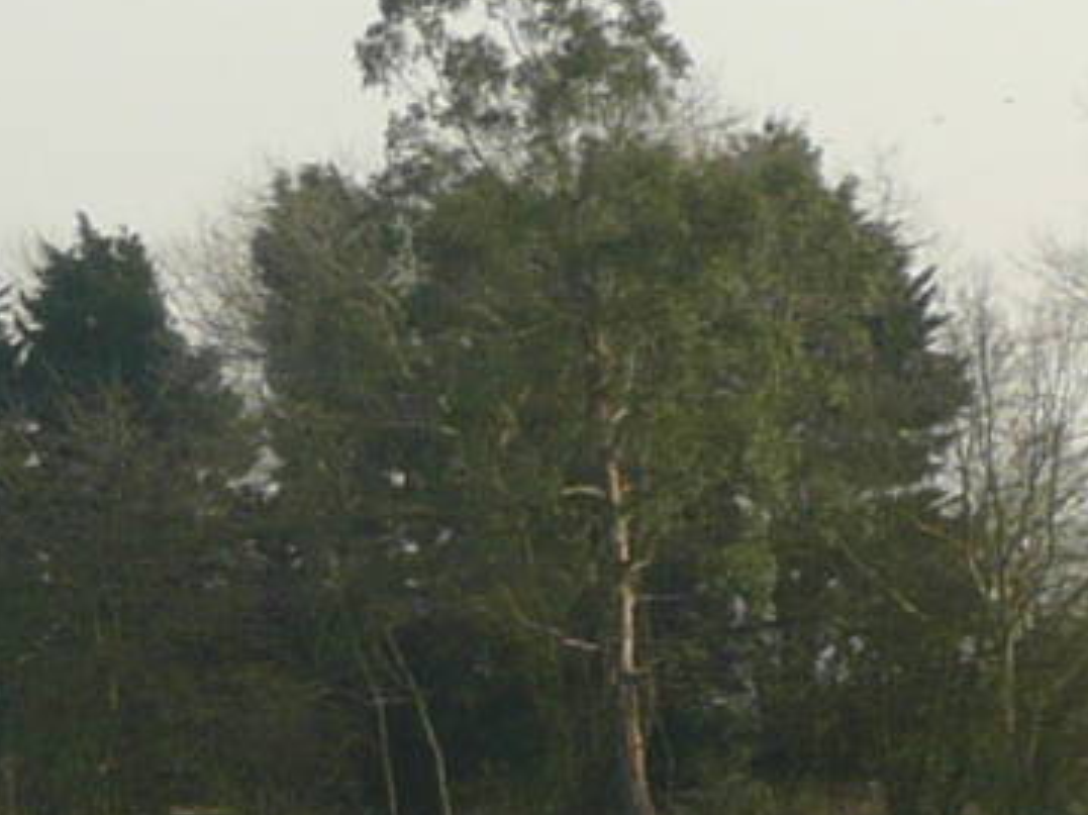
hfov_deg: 9.0
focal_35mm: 214
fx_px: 6724
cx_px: -558
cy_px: 879
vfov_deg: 6.9
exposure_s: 1/500
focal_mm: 5.2
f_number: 3.5
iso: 100
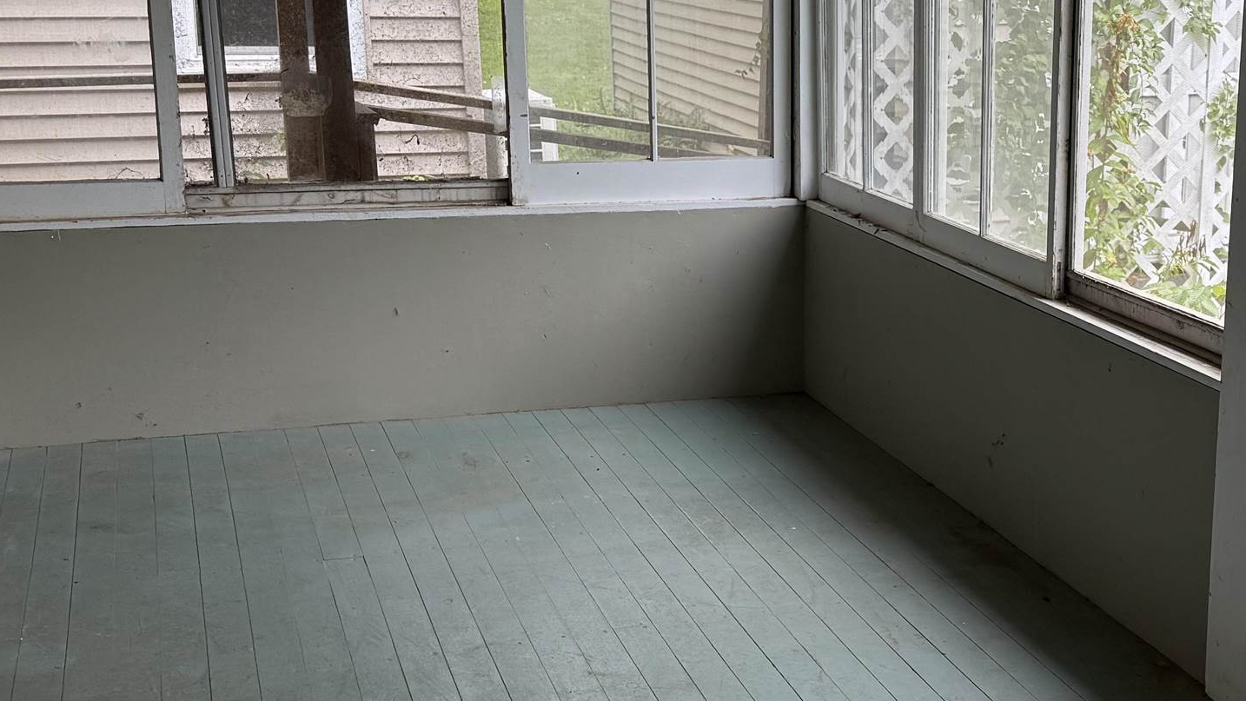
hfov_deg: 36.5
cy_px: 380
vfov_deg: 21.5
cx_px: 913
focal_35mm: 56
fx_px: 1850
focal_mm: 6.76
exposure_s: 1/121
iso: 50
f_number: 1.78
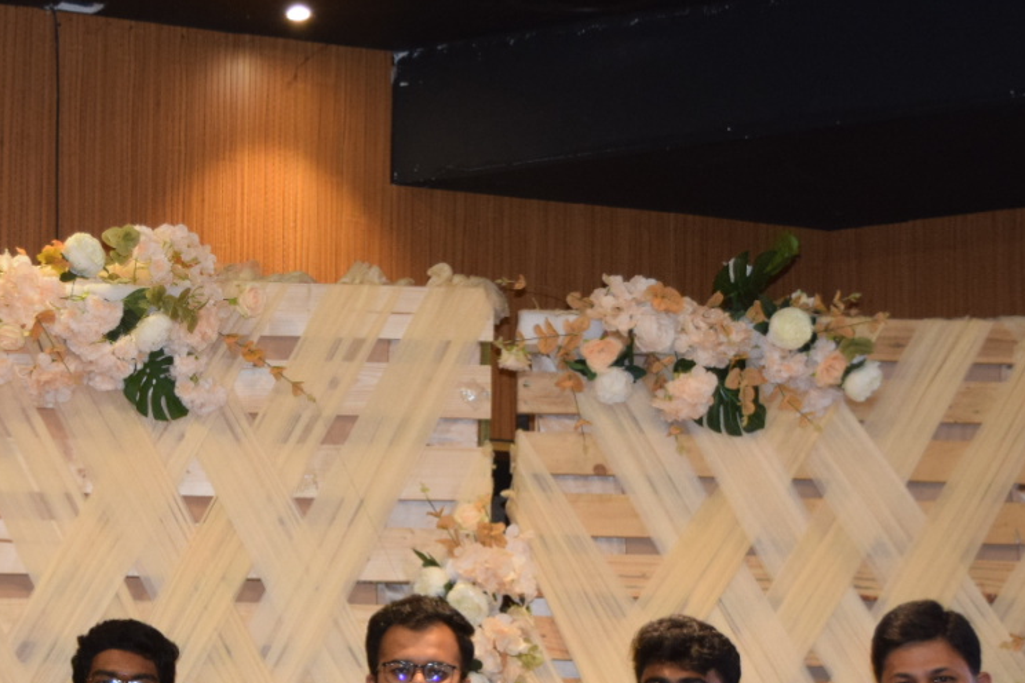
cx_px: 318
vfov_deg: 12.2
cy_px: 621
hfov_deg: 18.4
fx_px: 3160
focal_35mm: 111
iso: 1400
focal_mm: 34
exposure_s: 1/60
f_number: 4.5
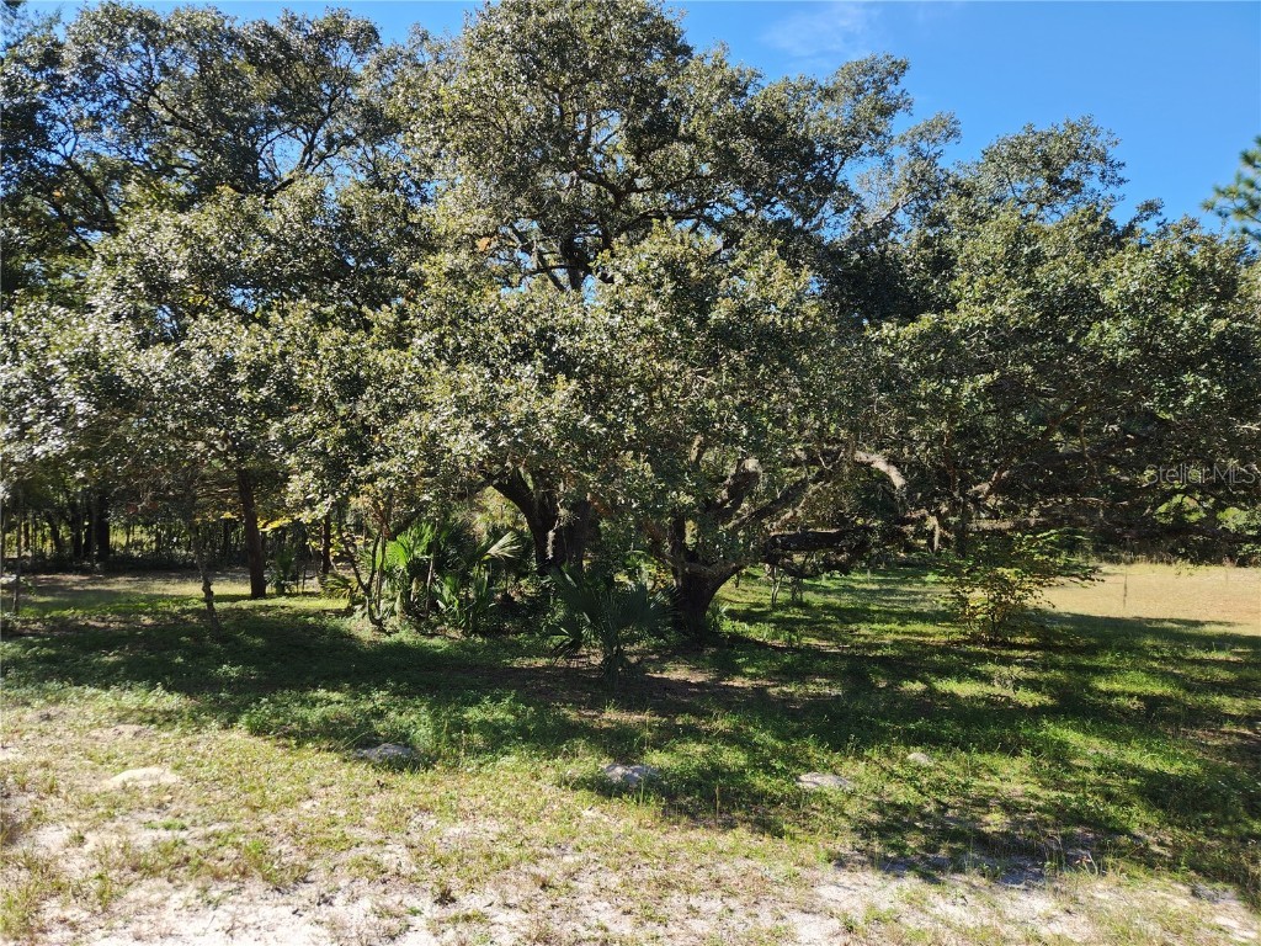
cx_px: 630
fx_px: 838
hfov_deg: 73.9
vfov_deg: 58.9
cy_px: 473
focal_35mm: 23
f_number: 1.8
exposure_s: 1/437
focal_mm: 5.4
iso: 20
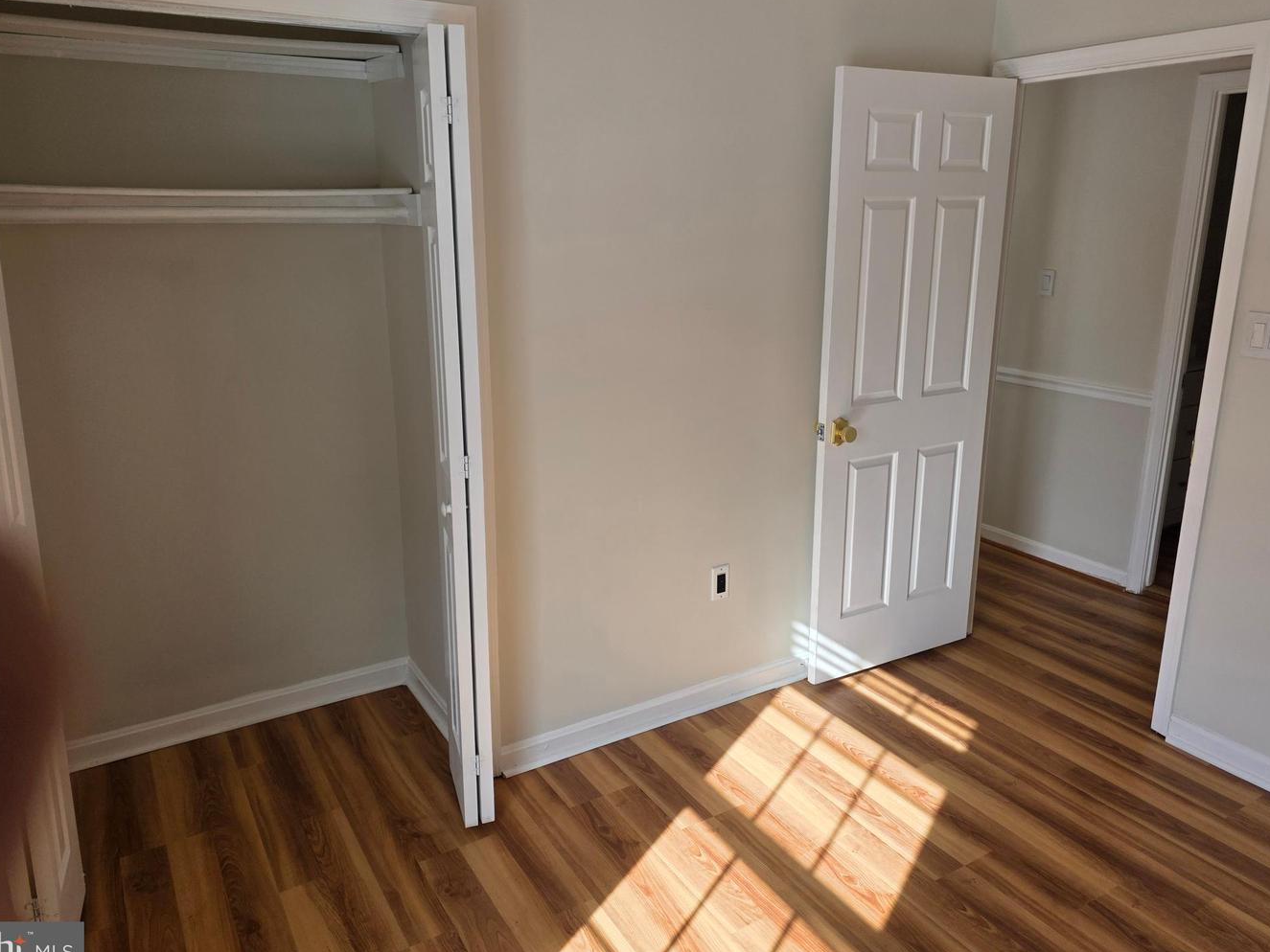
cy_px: 460
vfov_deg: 54.9
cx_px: 606
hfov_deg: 69.3
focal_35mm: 25
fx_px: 917
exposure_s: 1/359
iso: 50
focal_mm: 6.3
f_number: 1.7
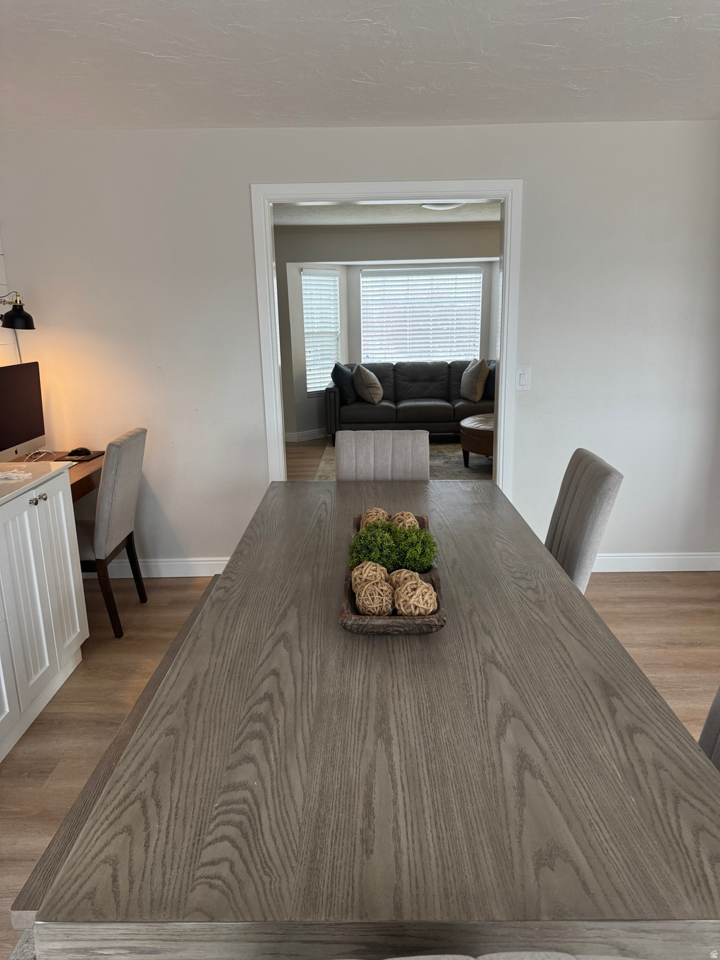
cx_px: 360
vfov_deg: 71.6
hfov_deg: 56.8
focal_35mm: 24
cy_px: 480
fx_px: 666
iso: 200
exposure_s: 1/60
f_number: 1.78
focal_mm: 6.76
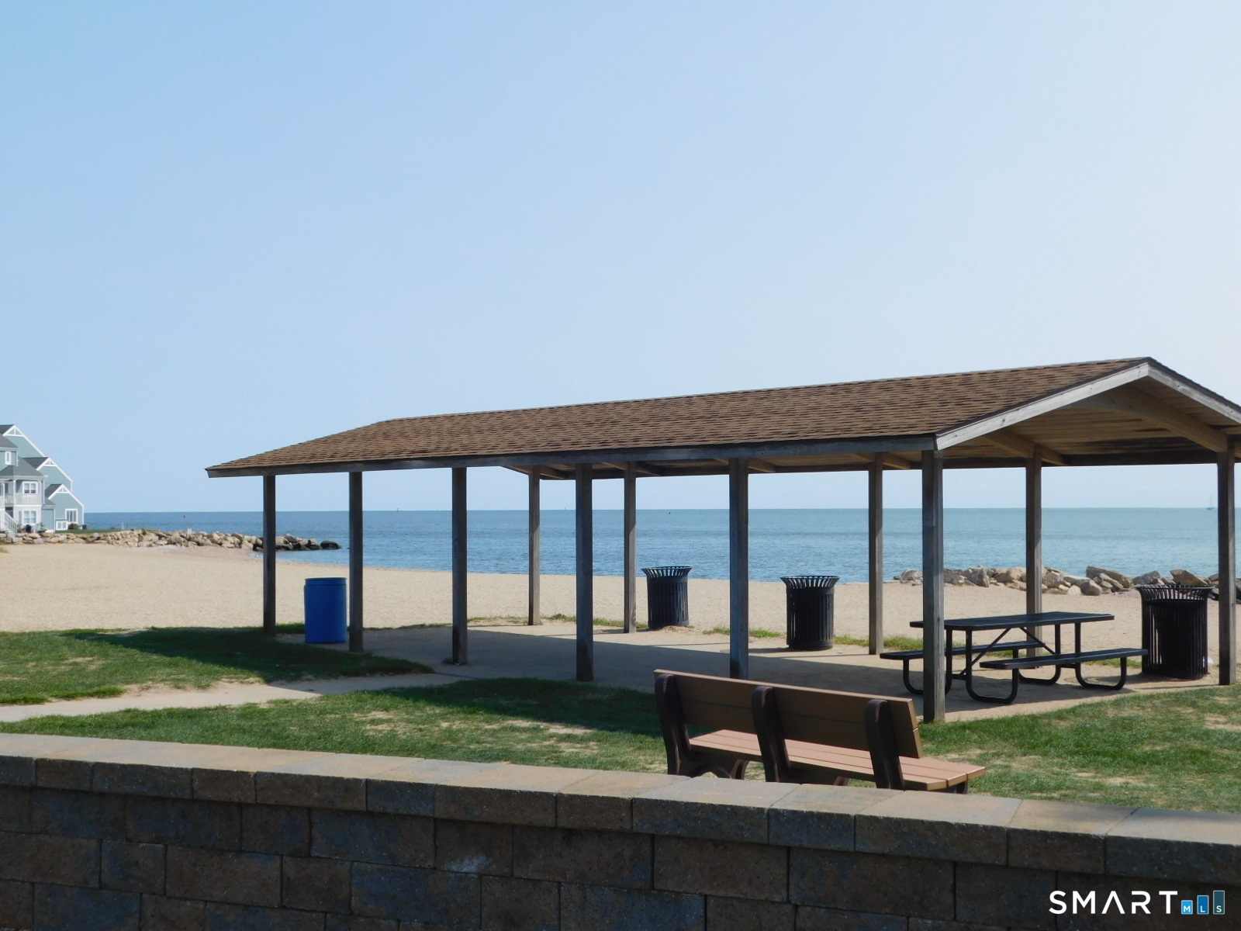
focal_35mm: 45
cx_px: 620
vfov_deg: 32.2
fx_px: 1613
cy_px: 466
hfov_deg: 42.1
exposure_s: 1/1500
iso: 125
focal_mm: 8
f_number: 3.7
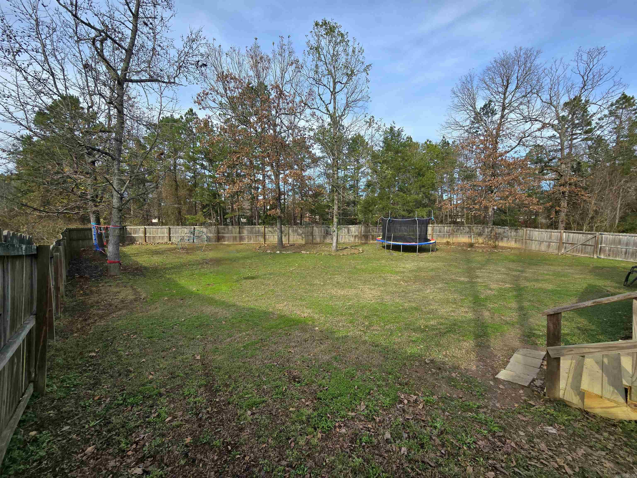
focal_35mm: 13
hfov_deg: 106.2
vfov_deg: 89.9
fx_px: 239
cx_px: 318
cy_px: 239
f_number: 2.2
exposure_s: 1/1000
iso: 50
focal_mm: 2.2
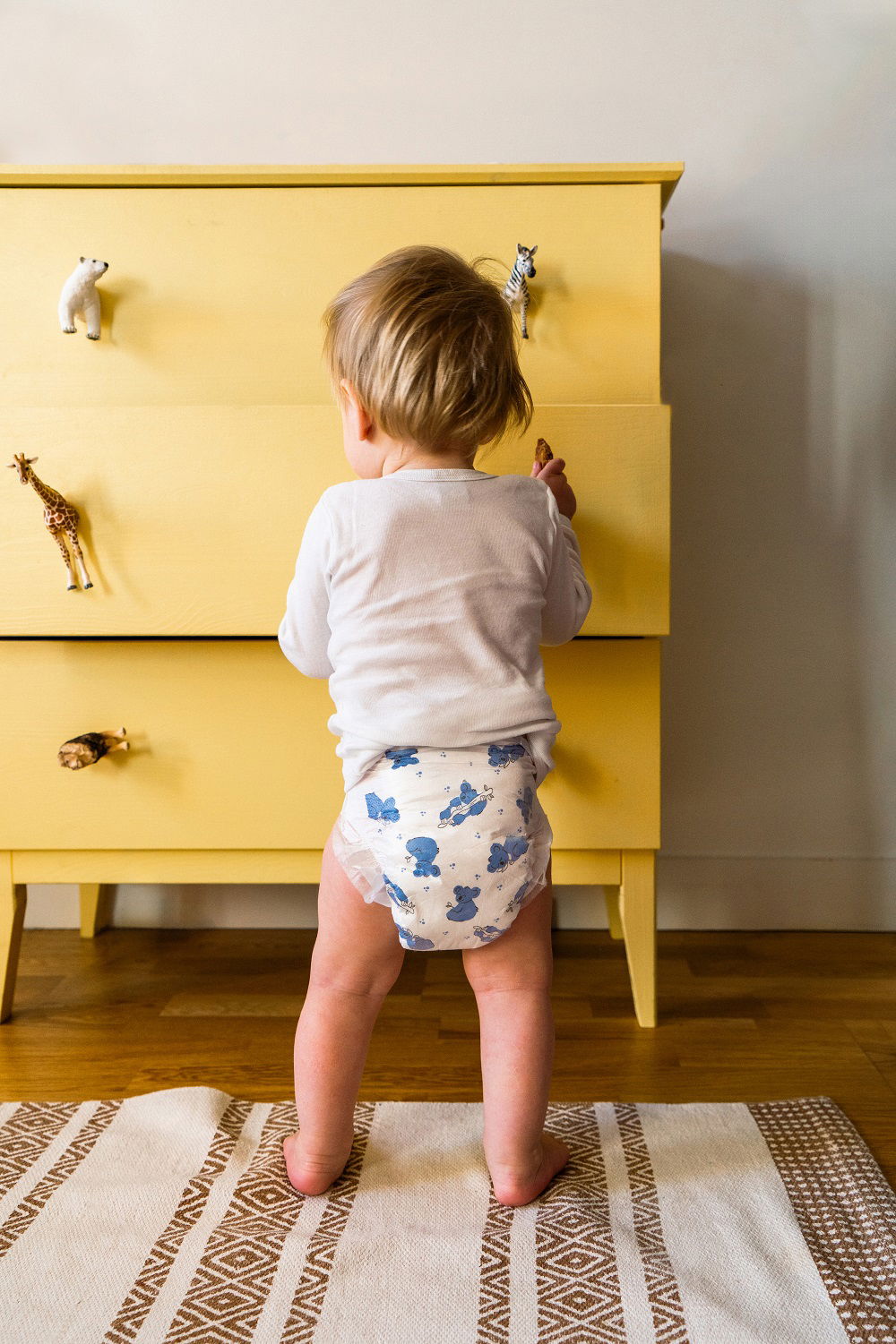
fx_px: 1270
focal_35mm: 34
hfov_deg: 38.9
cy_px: 672
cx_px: 448
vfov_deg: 55.8
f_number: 5
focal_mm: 34
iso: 800
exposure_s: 1/250
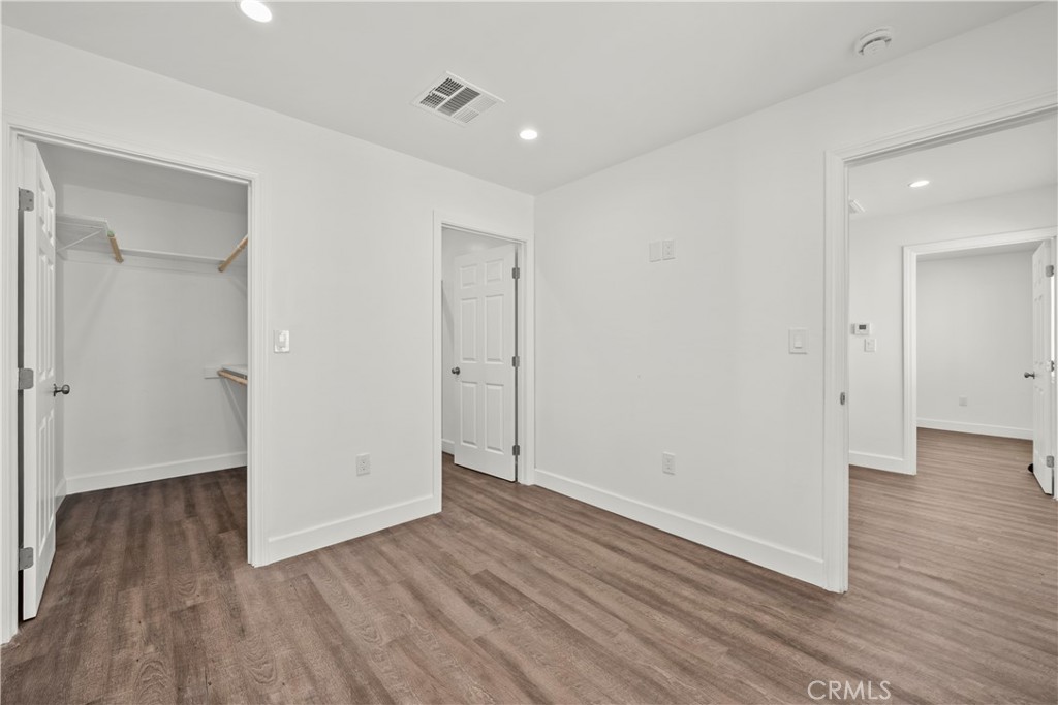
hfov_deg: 104.2
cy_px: 352
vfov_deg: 81.2
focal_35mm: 14
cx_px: 529
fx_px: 411
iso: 125
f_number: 9
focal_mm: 14
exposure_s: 1/2
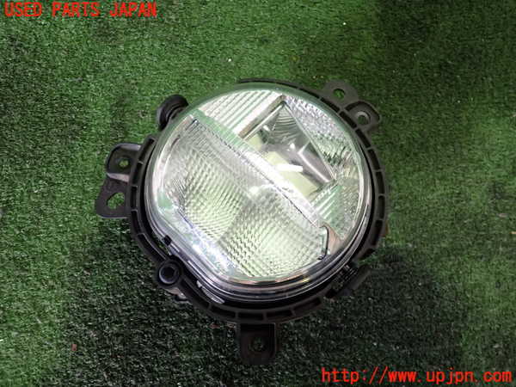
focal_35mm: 30
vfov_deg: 46.8
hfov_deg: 60.0
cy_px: 194
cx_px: 258
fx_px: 447
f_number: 2.3
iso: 250
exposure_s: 1/30
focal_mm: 5.4
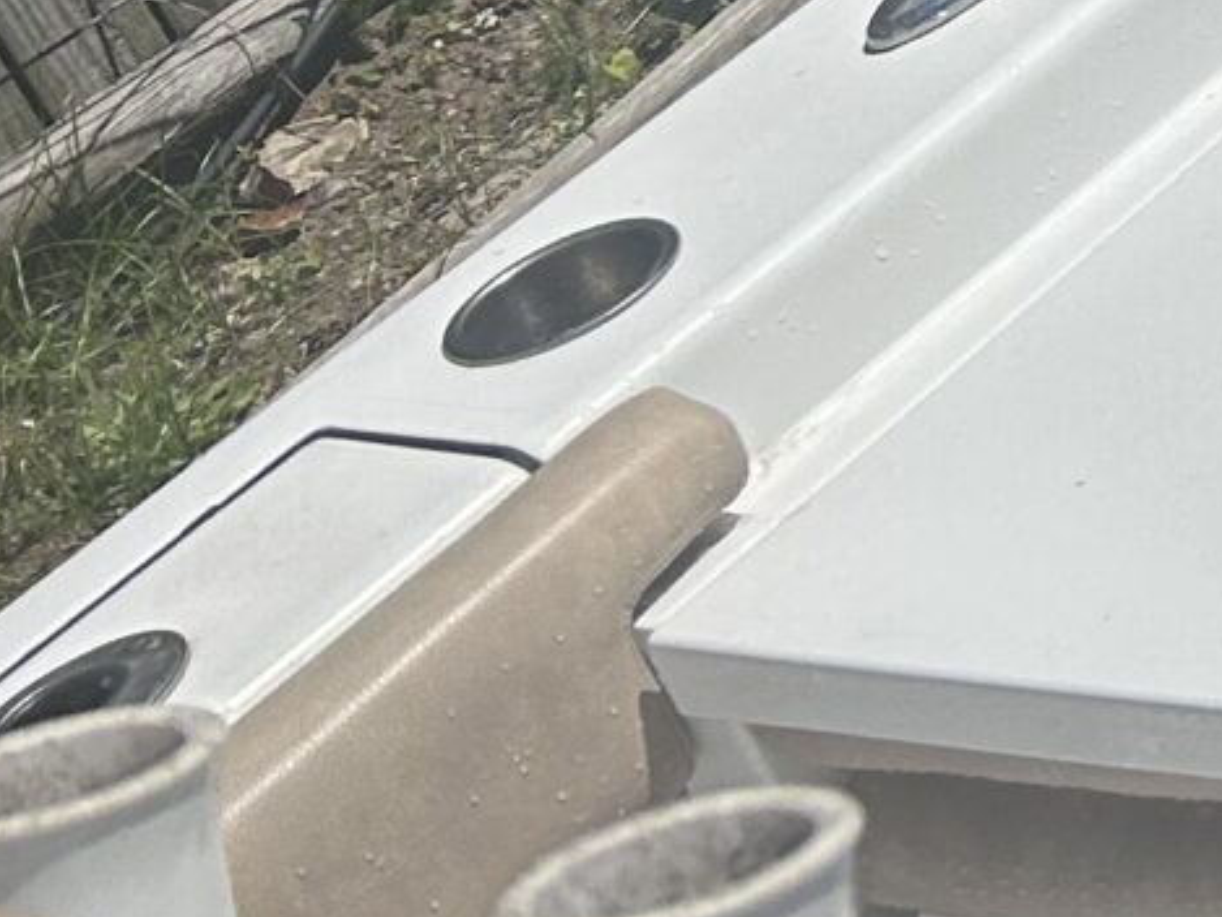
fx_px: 5014
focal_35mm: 142
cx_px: 3197
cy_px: -888
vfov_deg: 9.8
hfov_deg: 11.0
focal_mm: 5.7
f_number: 1.5
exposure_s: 1/12658
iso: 50
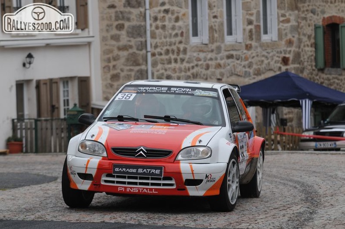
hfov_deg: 9.2
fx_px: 2152
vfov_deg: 6.1
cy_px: 114
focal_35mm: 225
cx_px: 172
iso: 320
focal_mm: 150
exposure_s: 1/800
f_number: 16
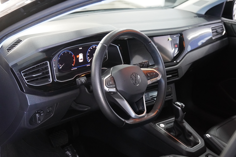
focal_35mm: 54
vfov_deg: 25.1
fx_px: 354
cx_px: 118
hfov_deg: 36.9
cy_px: 78
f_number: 2.8
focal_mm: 36
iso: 6400
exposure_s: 1/125
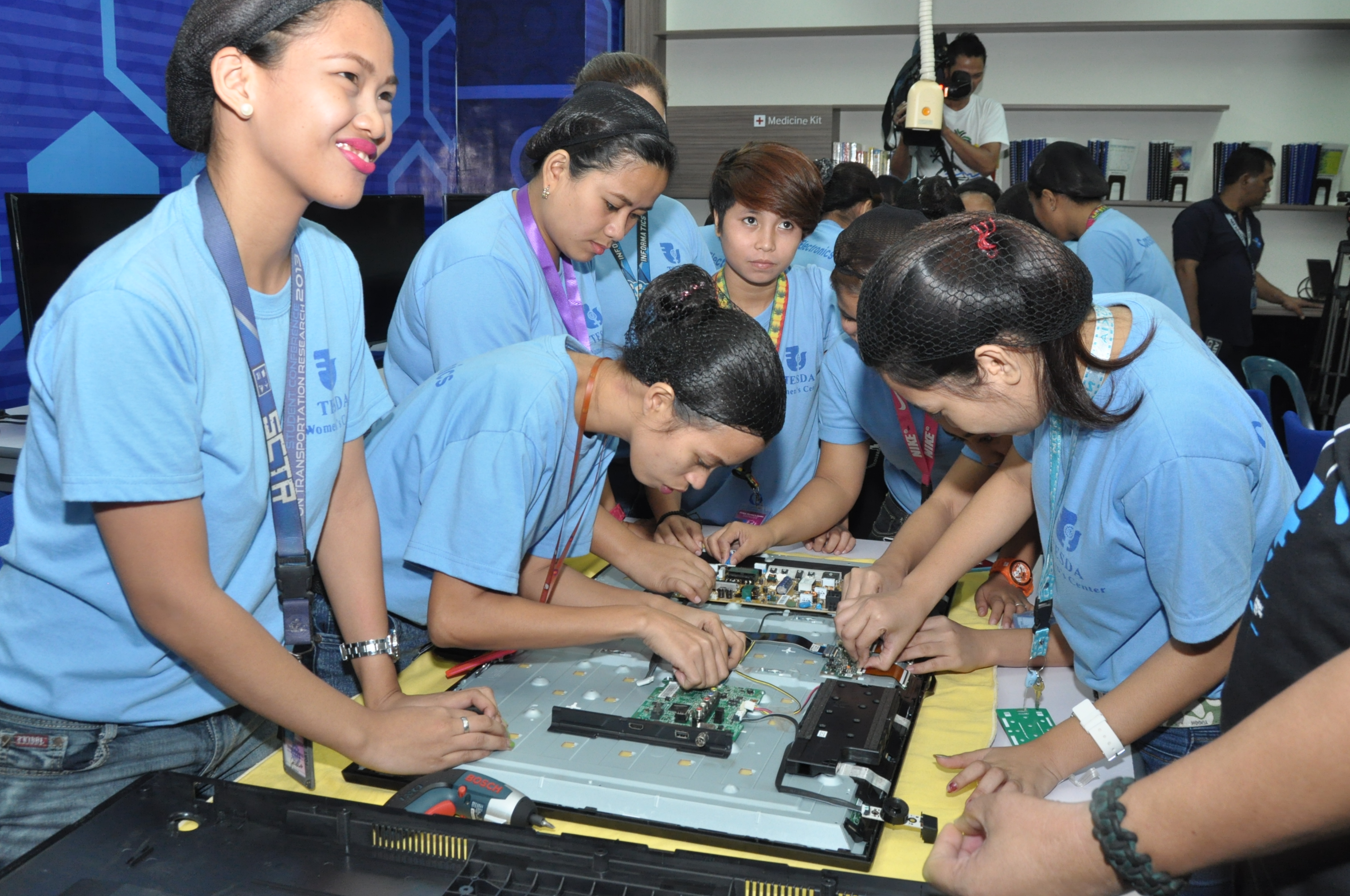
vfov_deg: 41.0
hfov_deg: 58.8
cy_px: 430
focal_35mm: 32
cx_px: 662
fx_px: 1198
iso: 1000
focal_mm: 20
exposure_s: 1/60
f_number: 7.1
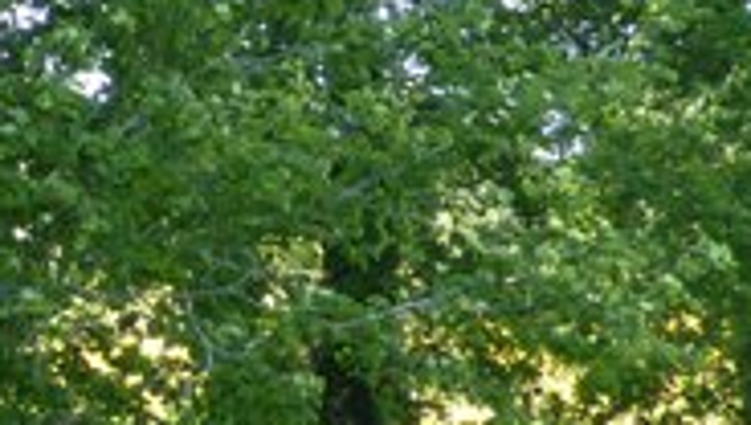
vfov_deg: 5.2
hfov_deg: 8.6
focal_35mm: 230
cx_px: -1029
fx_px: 4585
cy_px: -462
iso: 100
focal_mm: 6.8
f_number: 3.5
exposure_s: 1/100
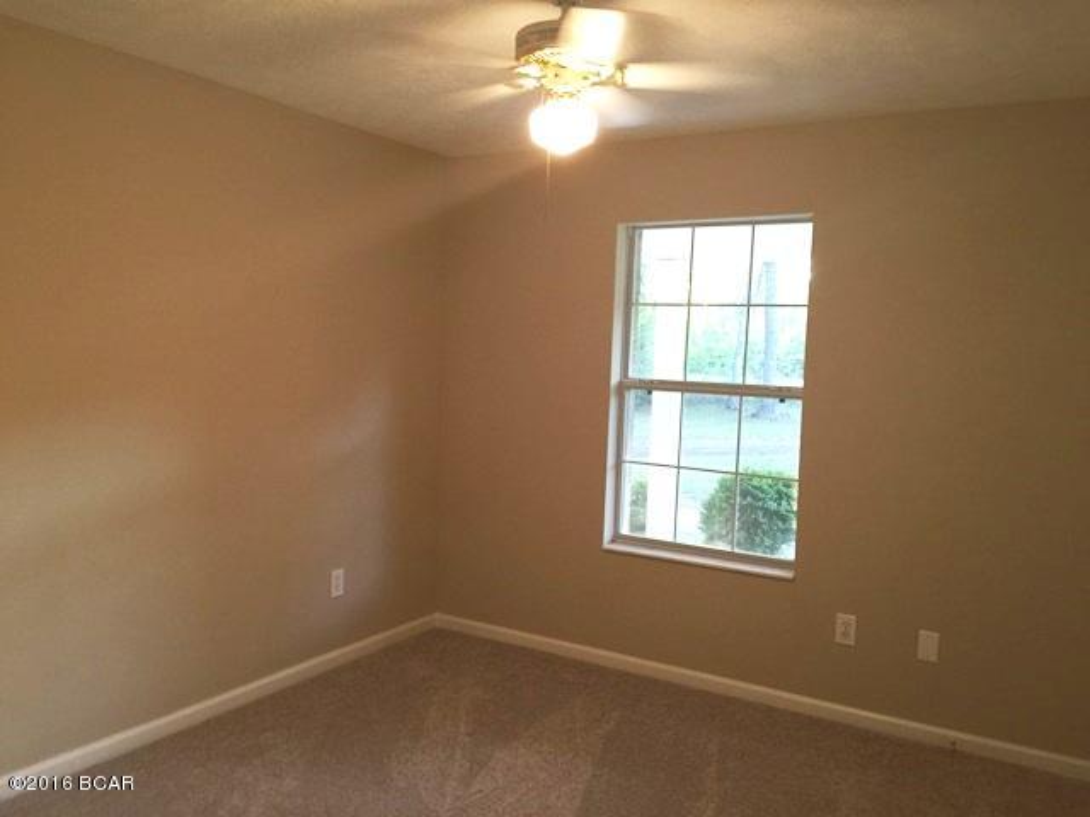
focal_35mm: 29
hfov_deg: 61.7
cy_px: 408
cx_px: 545
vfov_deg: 48.2
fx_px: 913
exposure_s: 1/15
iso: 80
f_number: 2.2
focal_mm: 4.15
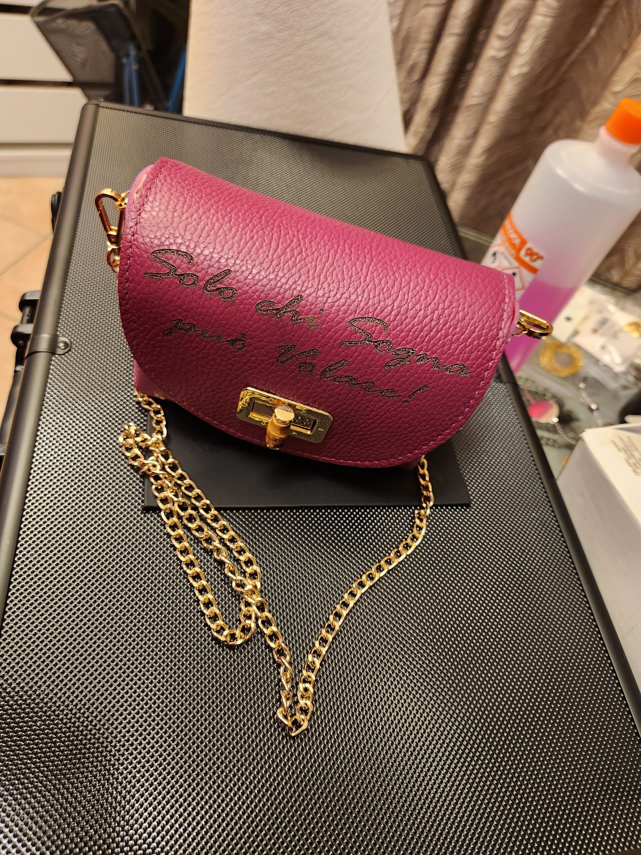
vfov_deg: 73.9
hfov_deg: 58.9
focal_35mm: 23
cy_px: 428
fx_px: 568
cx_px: 320
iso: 400
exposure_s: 1/100
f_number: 1.8
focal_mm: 5.4
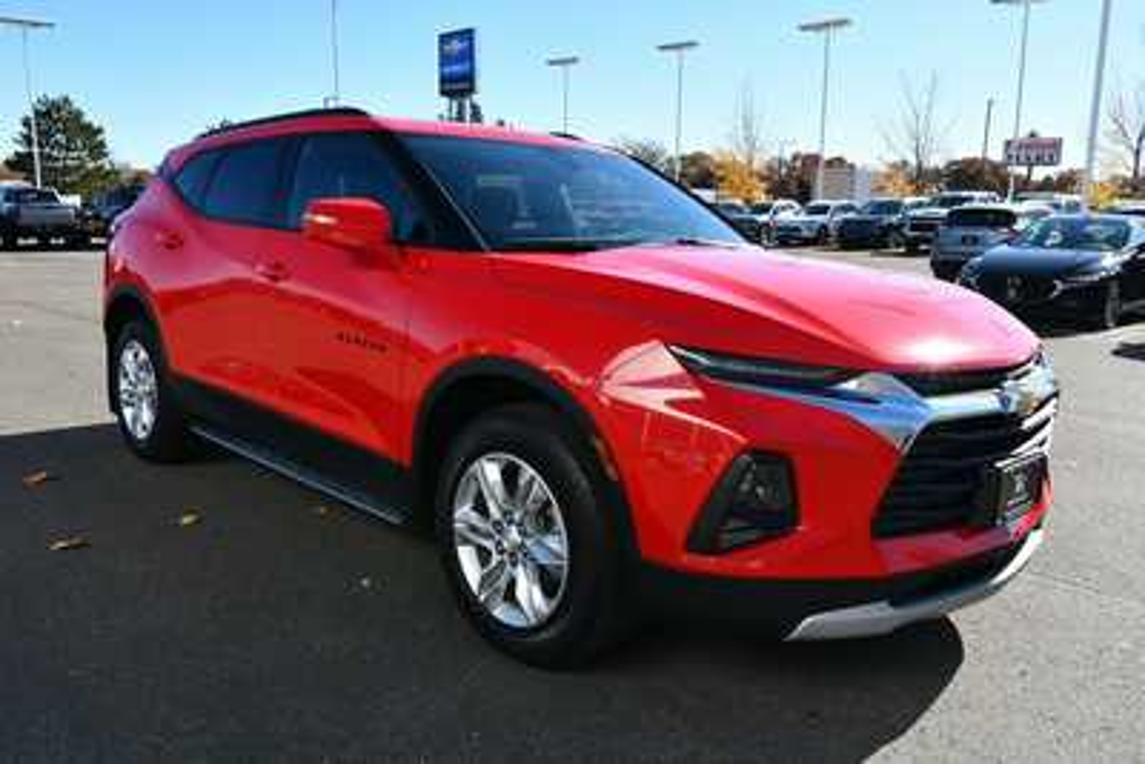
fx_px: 954
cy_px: 382
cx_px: 572
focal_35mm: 30
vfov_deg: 43.6
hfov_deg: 61.9
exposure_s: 1/250
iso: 140
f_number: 8
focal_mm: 20
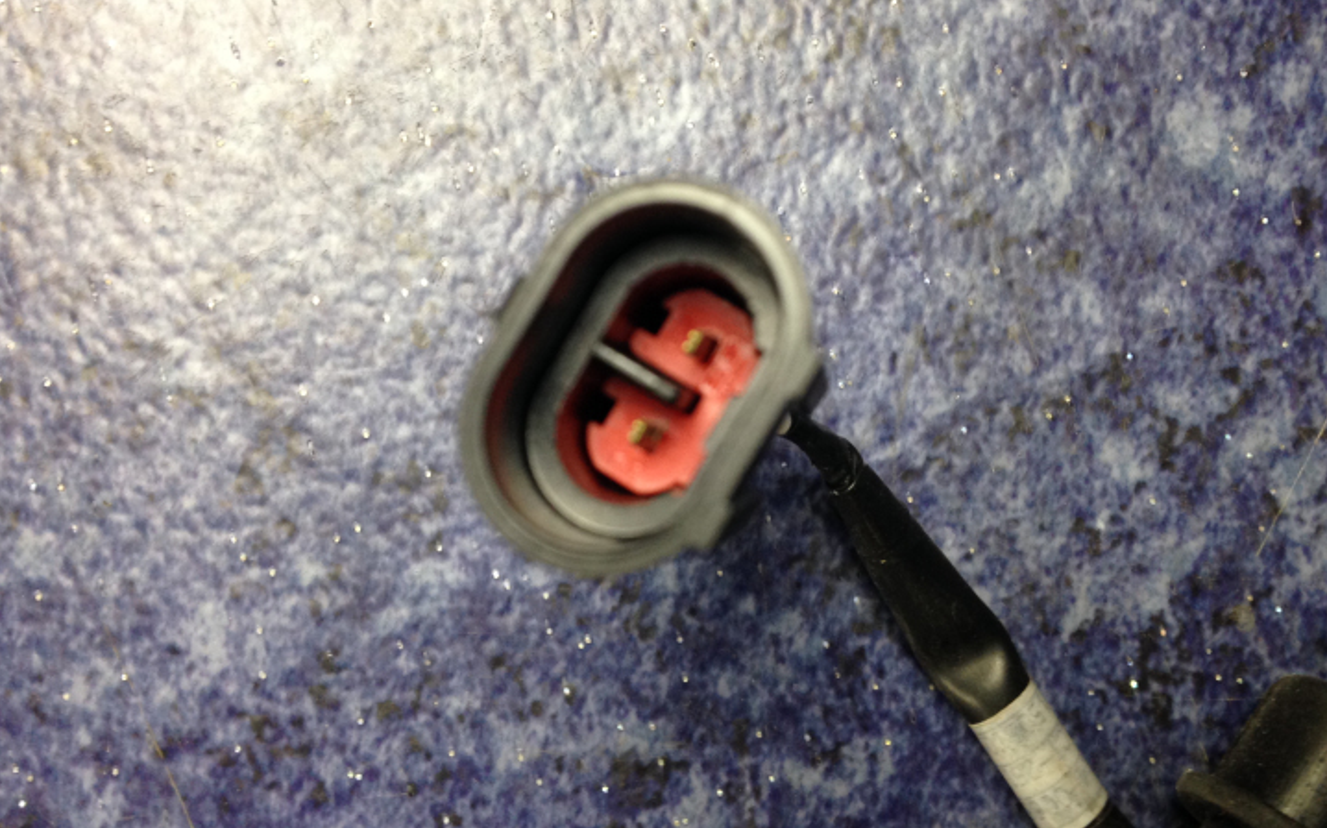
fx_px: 1410
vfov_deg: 32.7
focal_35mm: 39
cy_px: 401
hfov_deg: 50.4
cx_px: 695
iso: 125
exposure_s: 1/20
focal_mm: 4.12
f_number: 2.4
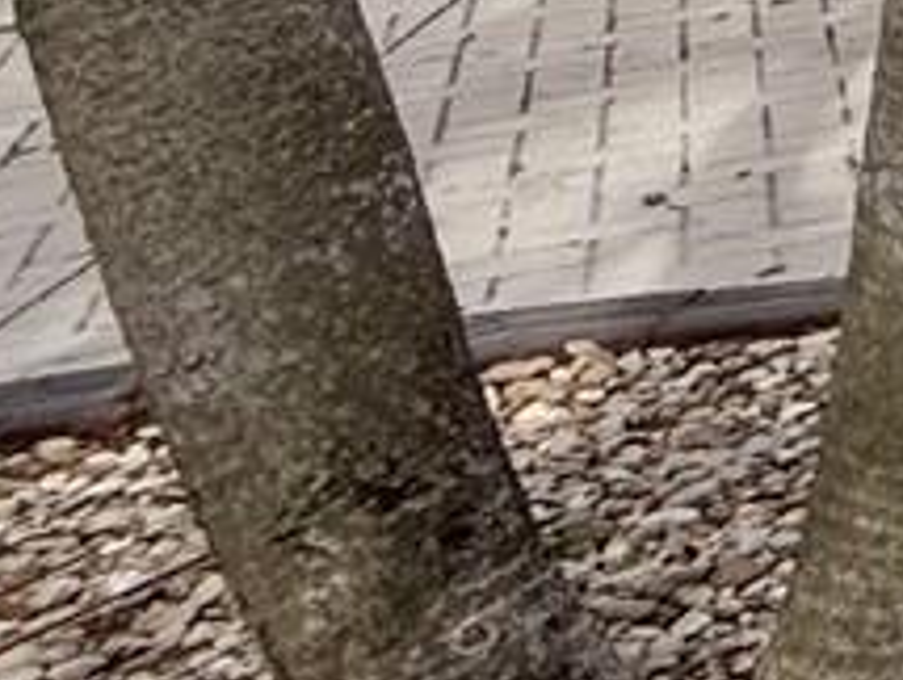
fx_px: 2718
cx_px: 2969
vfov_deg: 12.2
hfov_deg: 10.3
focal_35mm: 104
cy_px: -802
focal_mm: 2.22
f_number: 2.2
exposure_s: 1/1613
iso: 64
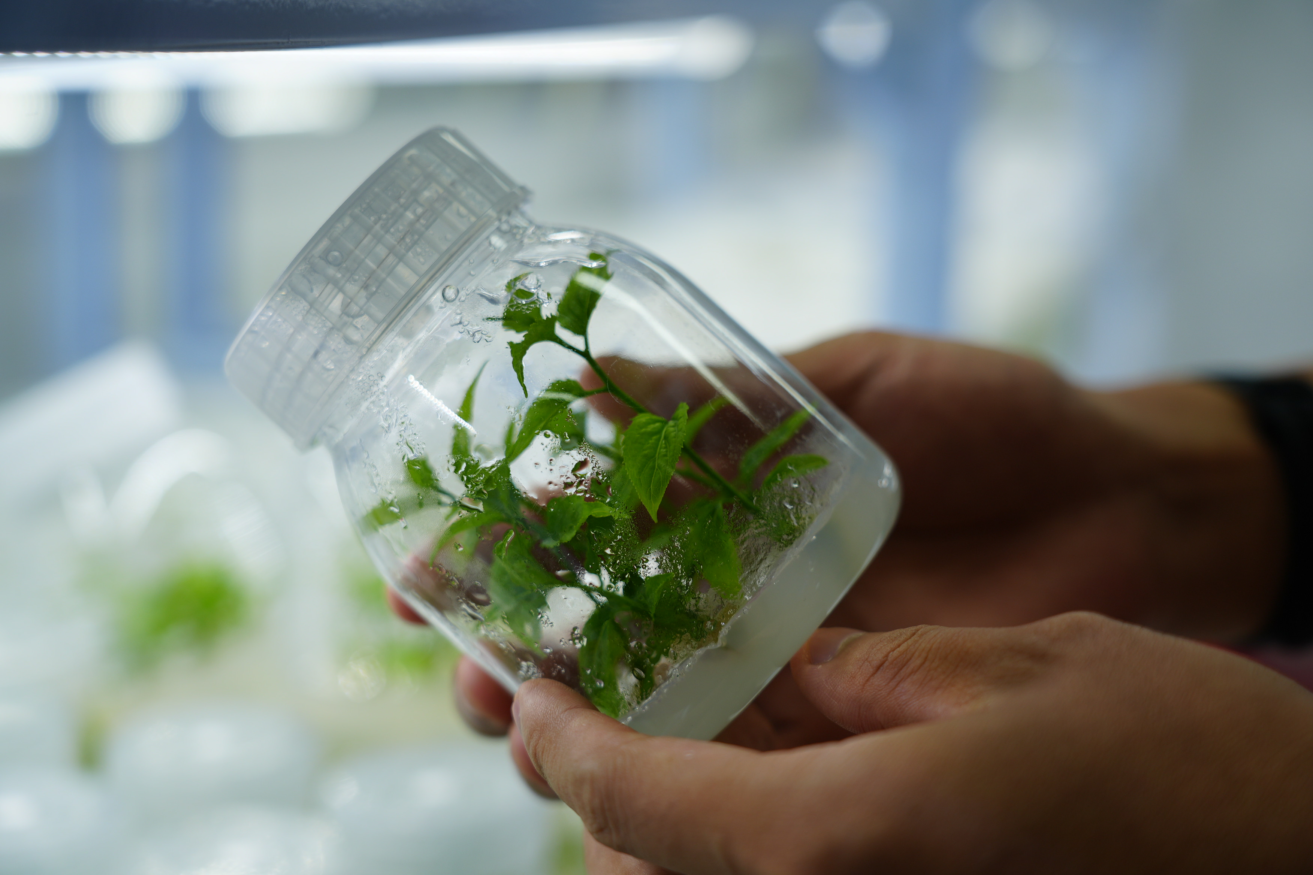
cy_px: 438
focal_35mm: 63
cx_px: 656
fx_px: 2298
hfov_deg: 31.9
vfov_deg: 21.6
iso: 100
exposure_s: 1/80
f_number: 4.5
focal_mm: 63
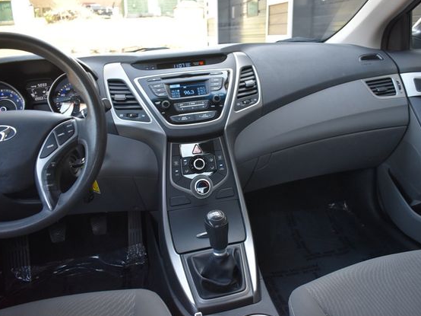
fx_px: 365
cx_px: 233
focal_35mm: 30
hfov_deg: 59.8
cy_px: 160
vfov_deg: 46.8
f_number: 3.5
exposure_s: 1/160
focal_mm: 18
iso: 800
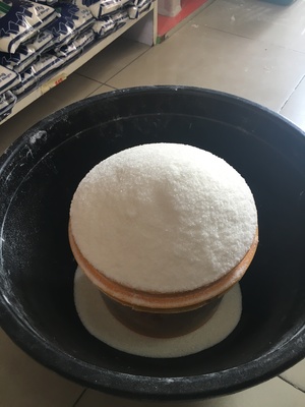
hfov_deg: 48.2
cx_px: 152
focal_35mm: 29
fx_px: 341
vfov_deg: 61.7
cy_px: 204
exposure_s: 1/30
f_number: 2.2
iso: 64
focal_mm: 4.15
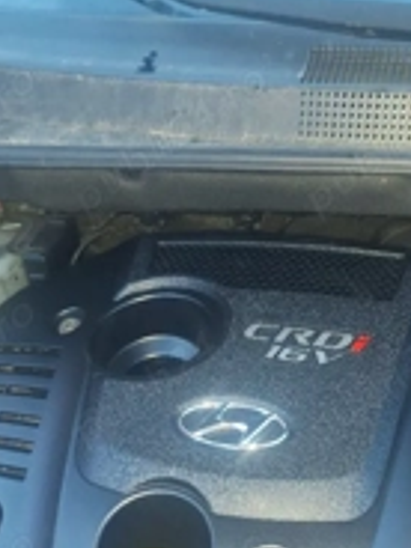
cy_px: 408
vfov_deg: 37.3
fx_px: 792
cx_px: 229
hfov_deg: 29.1
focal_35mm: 50
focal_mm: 5.54
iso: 25
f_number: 1.8
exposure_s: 1/20
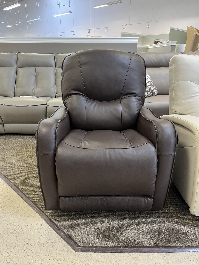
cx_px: 100
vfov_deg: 67.3
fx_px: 199
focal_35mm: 26
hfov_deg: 53.1
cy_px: 132
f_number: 1.6
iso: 200
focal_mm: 5.1
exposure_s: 1/60
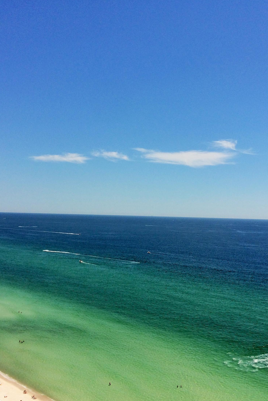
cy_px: 199
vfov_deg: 47.4
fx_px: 458
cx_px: 135
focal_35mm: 41
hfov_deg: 32.6
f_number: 2.2
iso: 32
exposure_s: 1/4115
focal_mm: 4.15
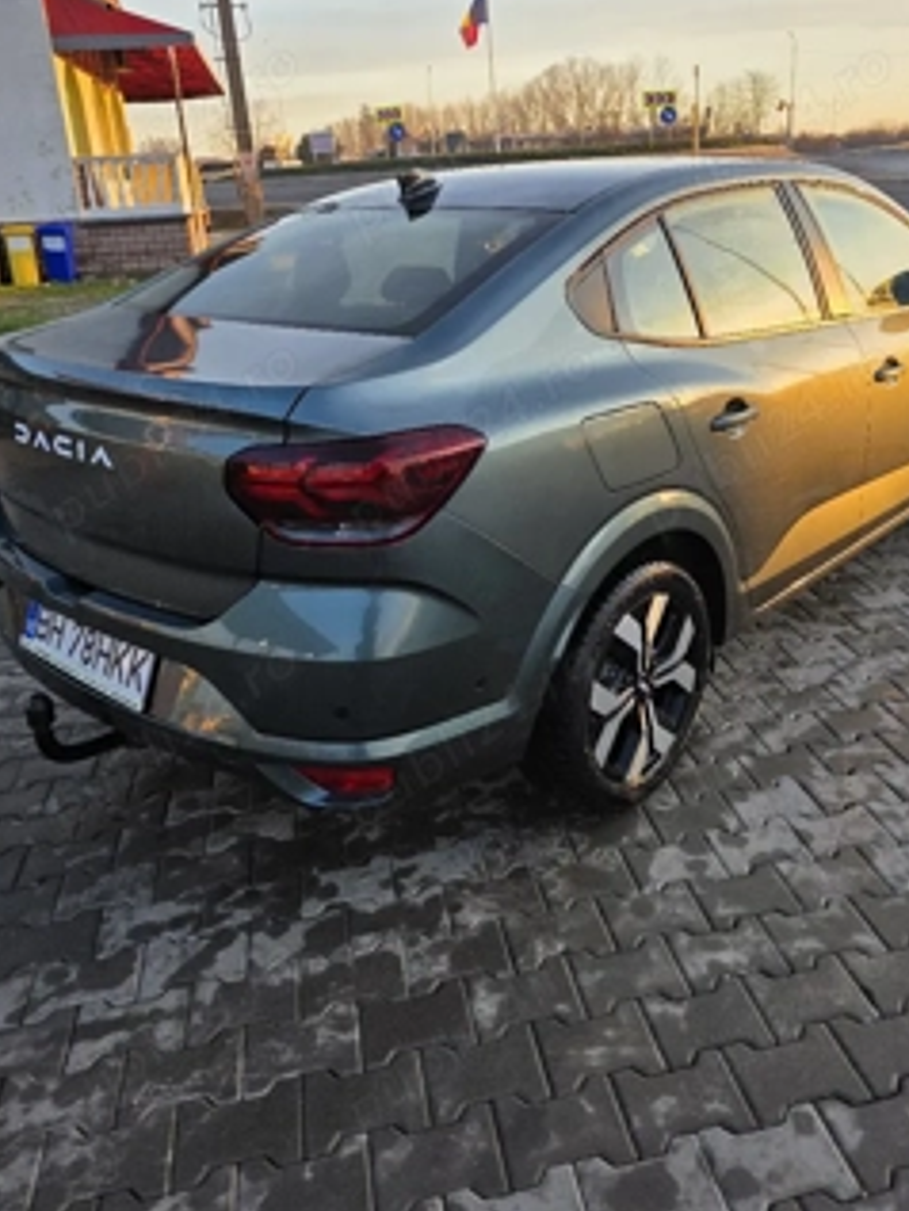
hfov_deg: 48.0
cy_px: 485
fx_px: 1015
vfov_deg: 61.1
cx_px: 546
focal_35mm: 29
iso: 50
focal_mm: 6.3
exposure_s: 1/370
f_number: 1.7
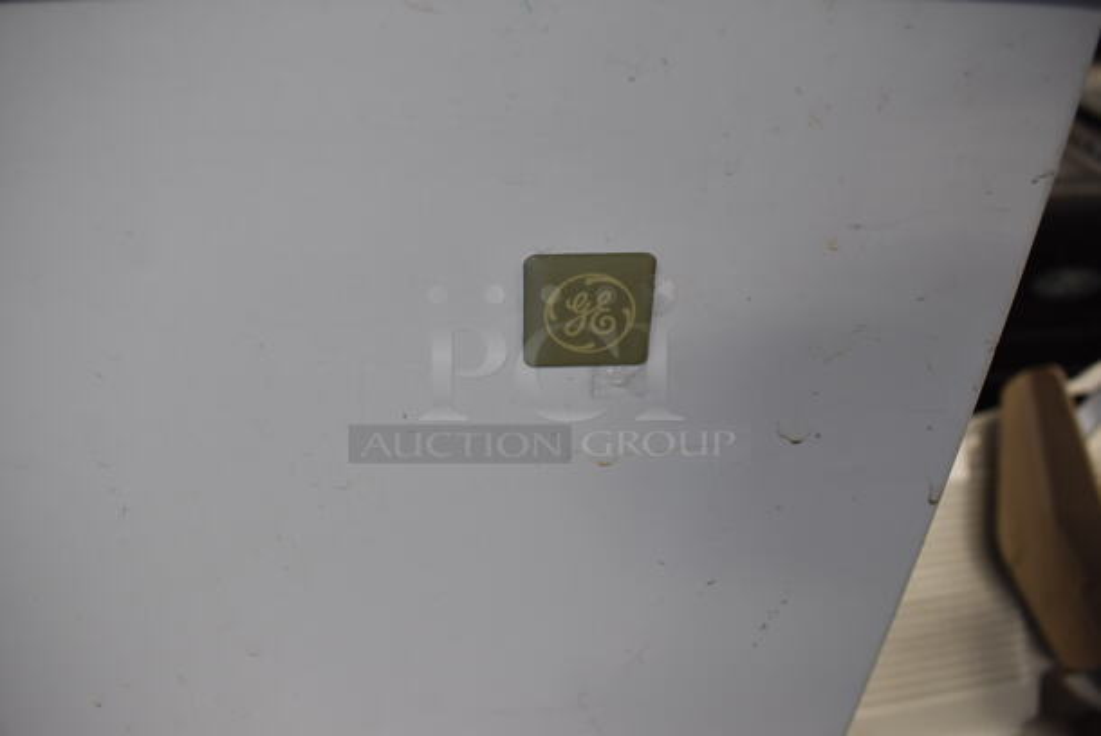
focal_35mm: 27
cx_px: 550
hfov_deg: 67.3
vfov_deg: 48.0
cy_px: 368
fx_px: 827
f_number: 5.6
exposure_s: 1/60
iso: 640
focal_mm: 18
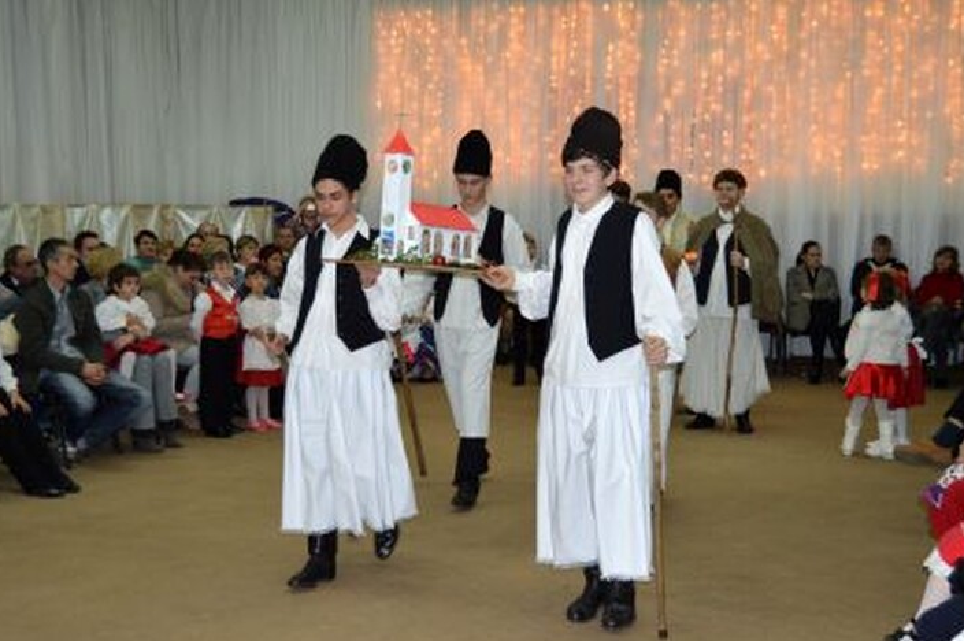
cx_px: 497
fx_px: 1325
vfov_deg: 27.2
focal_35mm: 50
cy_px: 339
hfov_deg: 40.0
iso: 900
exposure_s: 1/60
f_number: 4.2
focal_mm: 31
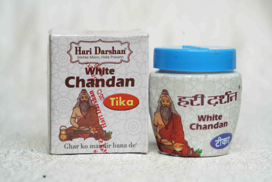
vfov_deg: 13.0
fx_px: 793
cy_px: 91
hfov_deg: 19.5
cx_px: 136
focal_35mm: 105
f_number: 9
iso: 1000
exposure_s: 1/125
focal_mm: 105
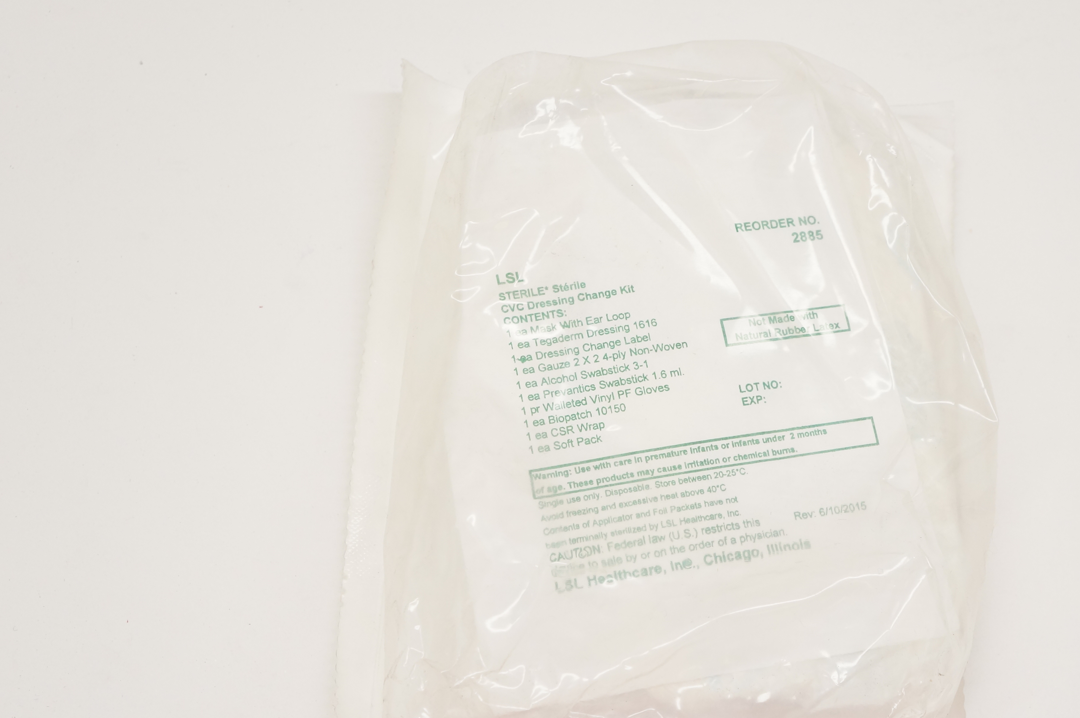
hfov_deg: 34.0
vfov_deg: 23.0
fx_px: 1758
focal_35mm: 59
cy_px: 457
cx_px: 669
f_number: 7.1
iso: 800
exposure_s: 1/125
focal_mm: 29
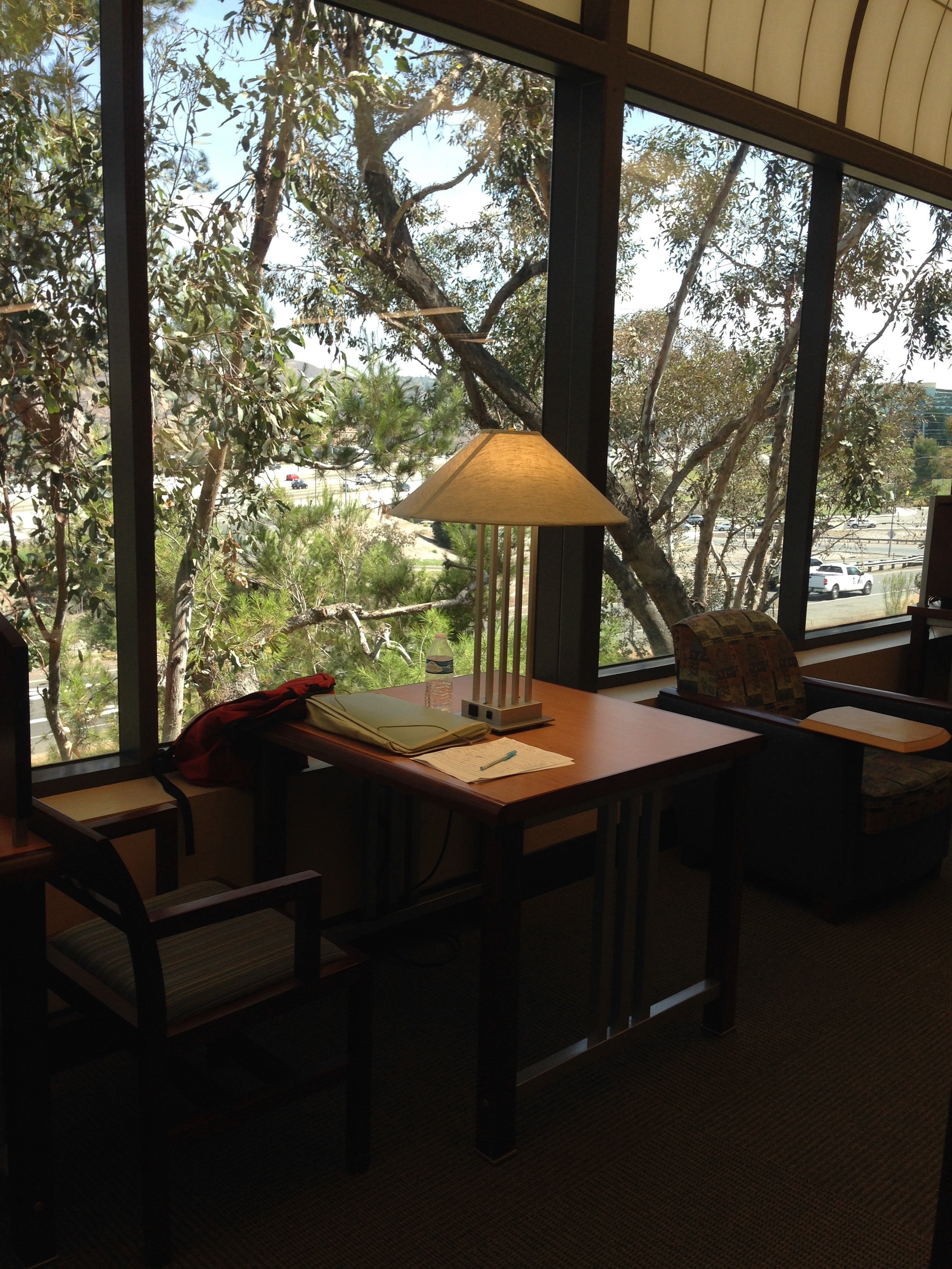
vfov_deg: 55.4
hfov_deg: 42.9
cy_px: 634
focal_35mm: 33
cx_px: 476
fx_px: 1210
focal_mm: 4.12
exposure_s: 1/120
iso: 50
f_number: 2.4
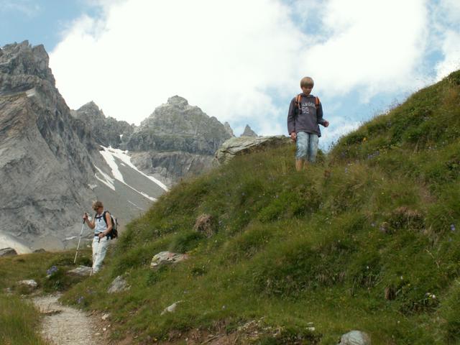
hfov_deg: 33.8
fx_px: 757
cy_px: 172
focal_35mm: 57
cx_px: 230
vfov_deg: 25.7
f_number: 6.3
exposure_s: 1/125
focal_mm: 9.46
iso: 50
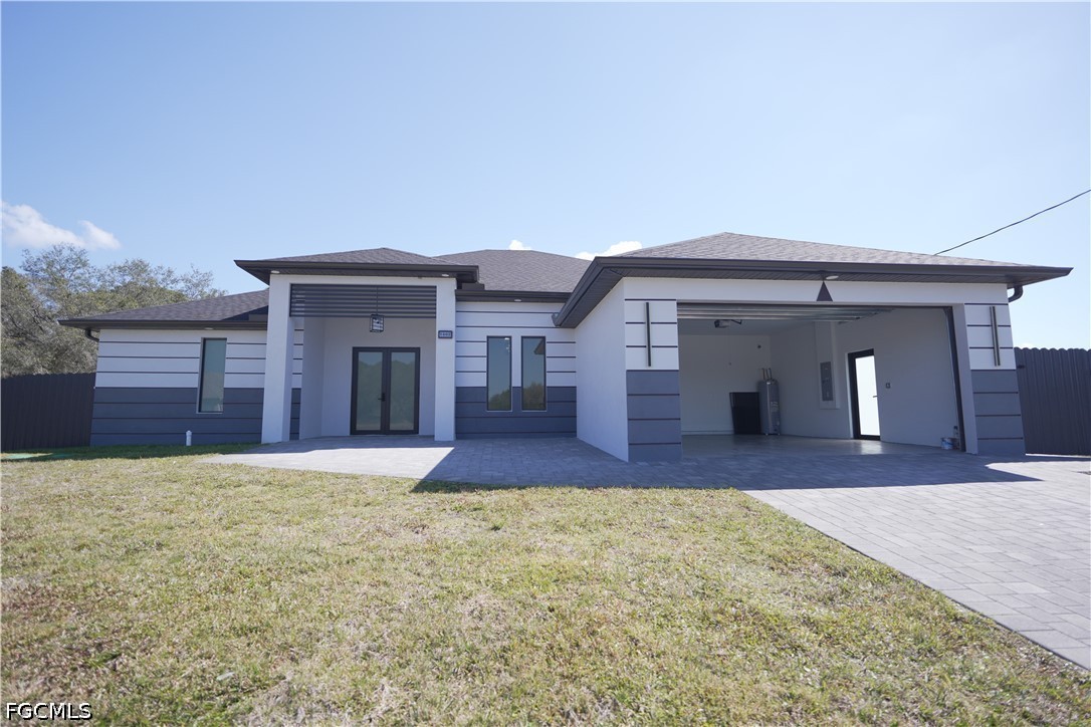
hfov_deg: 95.0
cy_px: 364
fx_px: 500
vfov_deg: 72.1
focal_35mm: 16
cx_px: 546
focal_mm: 11
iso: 125
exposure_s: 1/50
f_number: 1.8
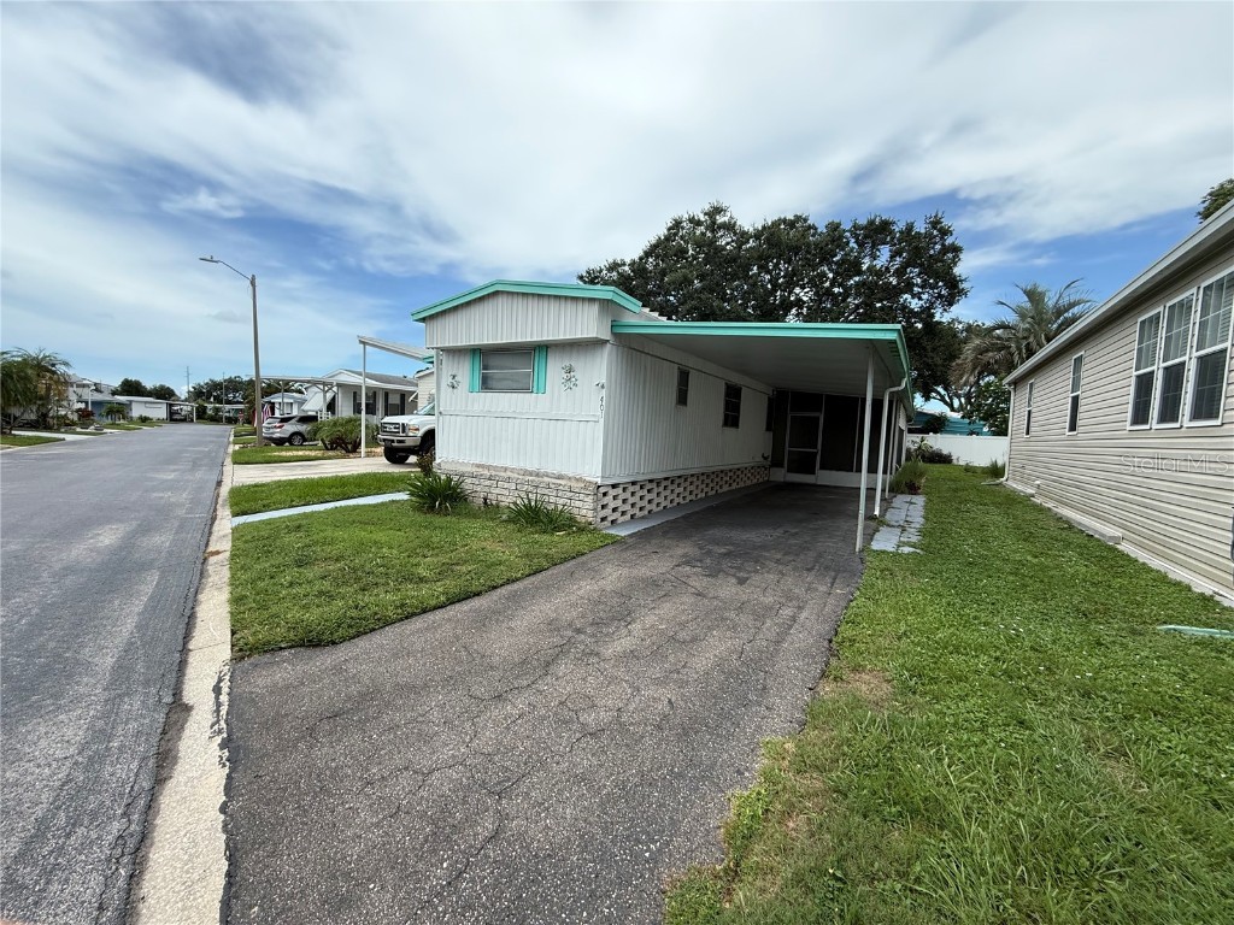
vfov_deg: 85.7
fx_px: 499
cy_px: 462
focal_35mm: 14
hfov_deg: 102.1
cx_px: 617
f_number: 2.2
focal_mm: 2.22
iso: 64
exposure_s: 1/1259
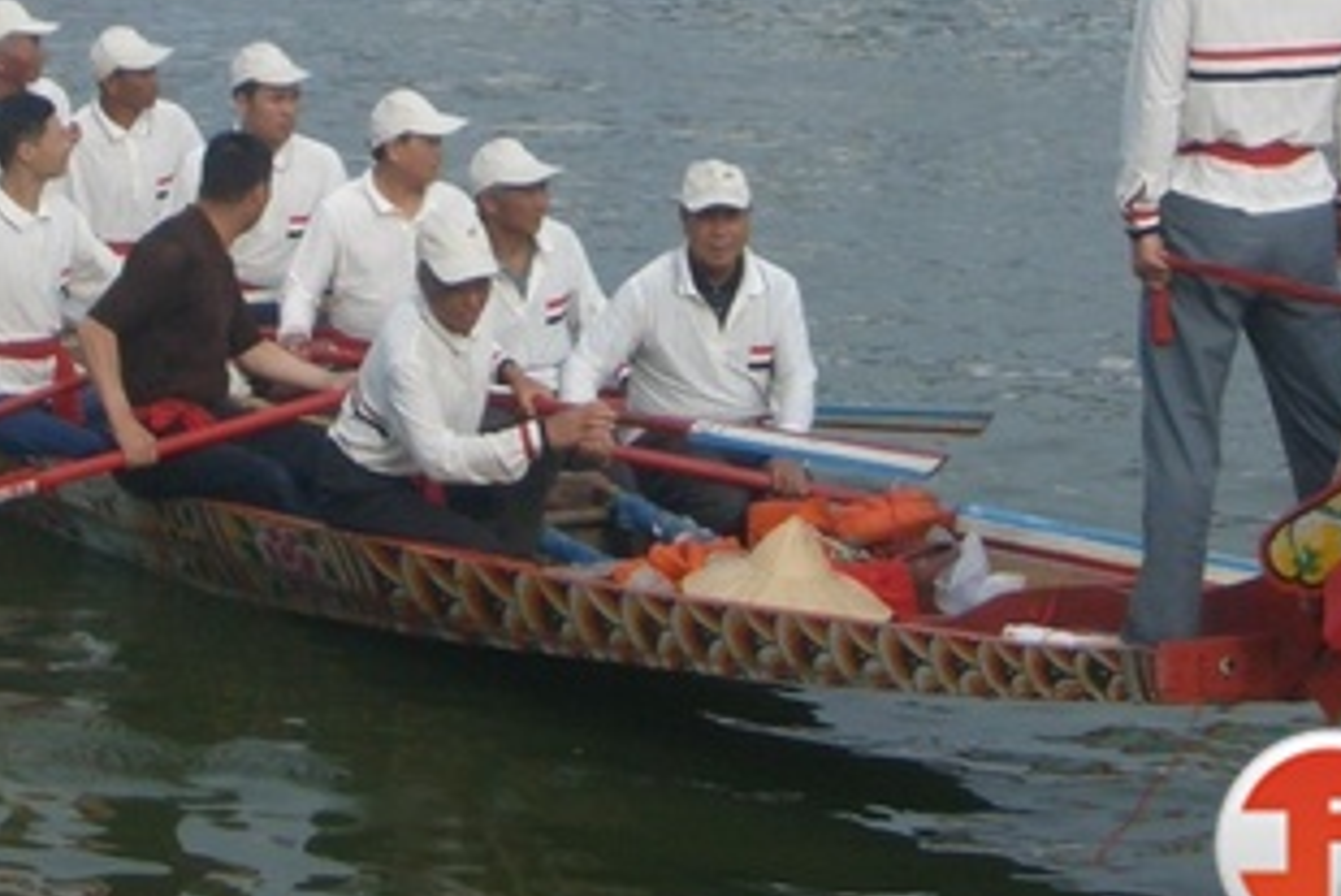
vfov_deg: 8.7
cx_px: 324
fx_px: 5813
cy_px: -245
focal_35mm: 156
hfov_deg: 13.1
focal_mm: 10.2
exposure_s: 1/800
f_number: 3.5
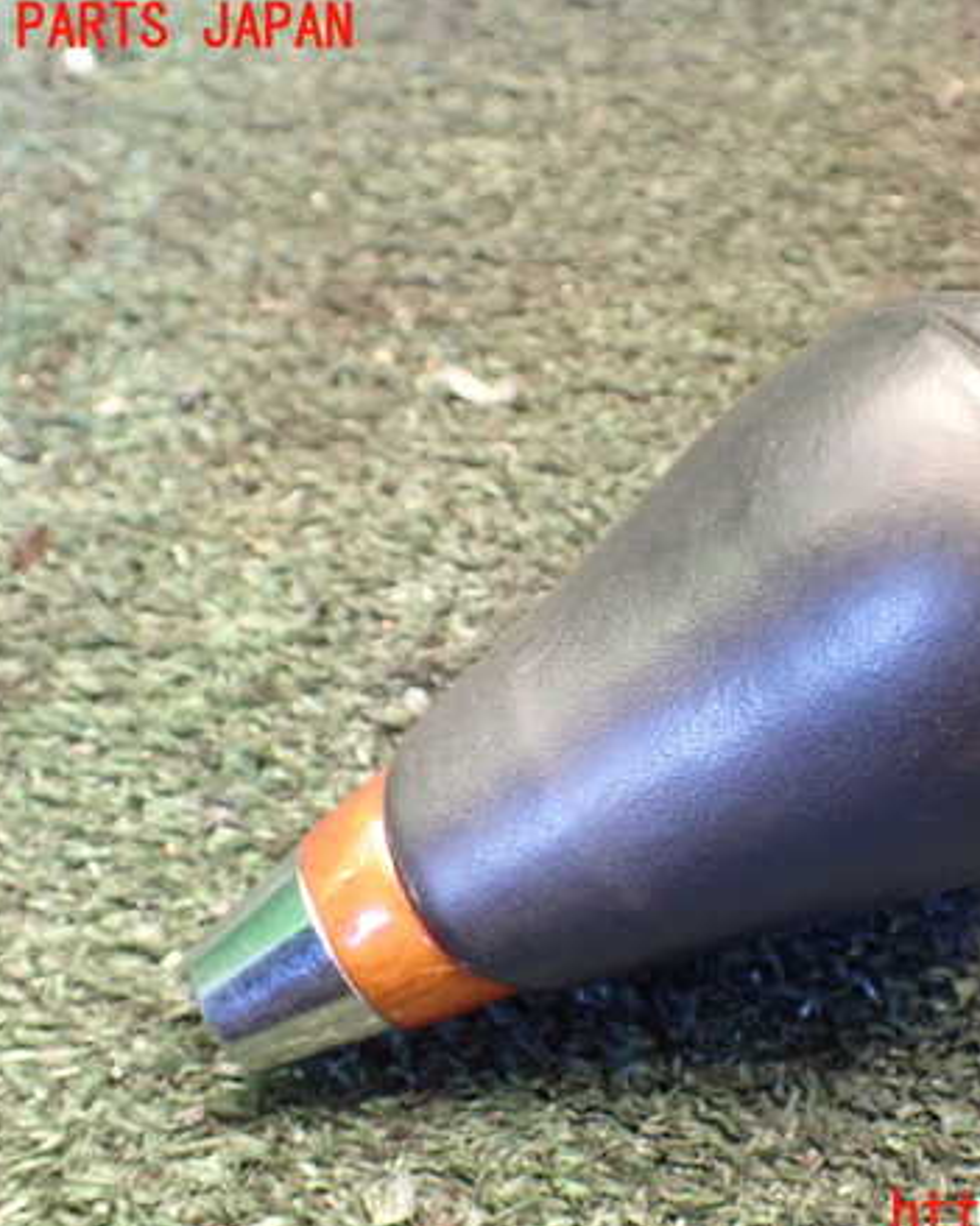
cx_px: 684
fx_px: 1451
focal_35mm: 40
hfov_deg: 36.8
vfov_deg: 45.8
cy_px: 623
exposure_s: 1/50
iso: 800
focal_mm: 5.4
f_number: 2.3
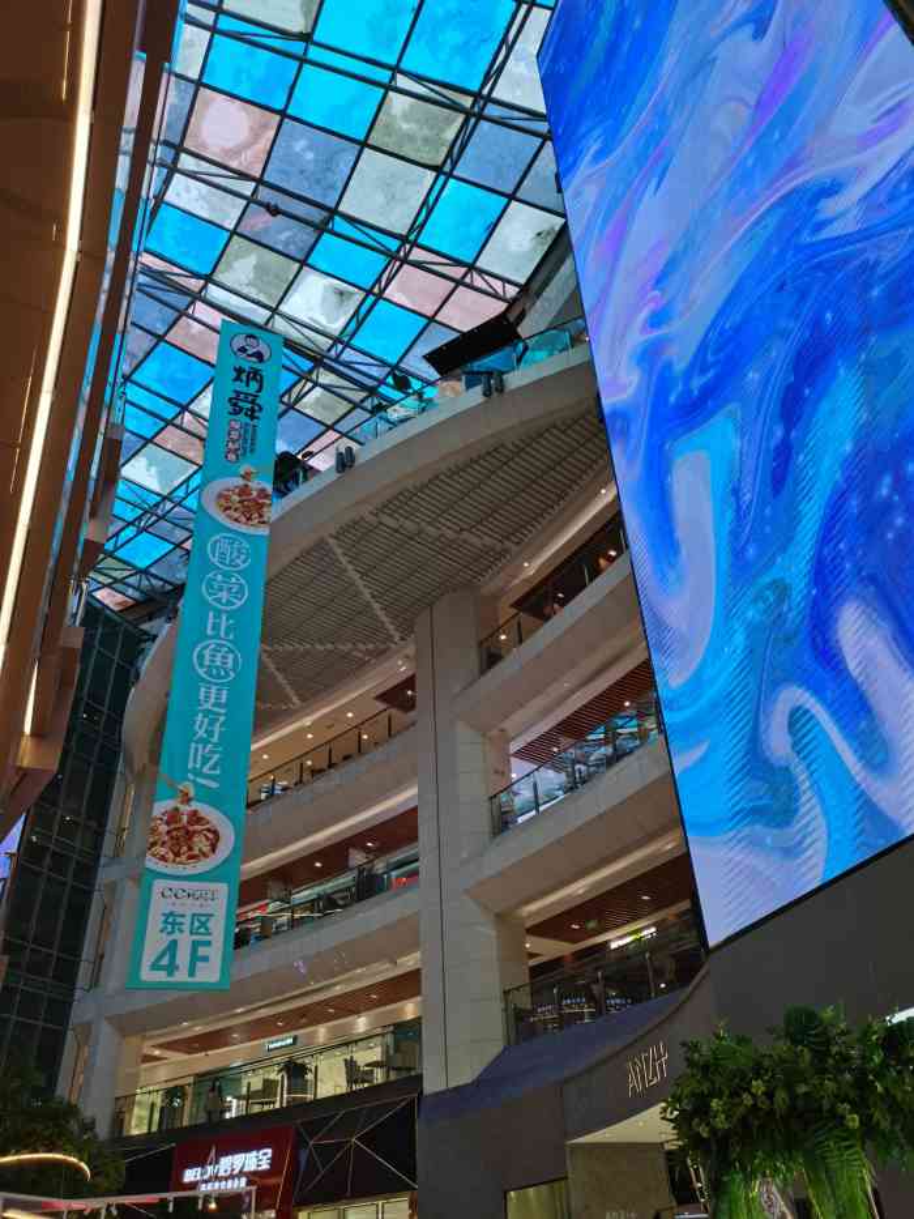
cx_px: 457
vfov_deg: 65.3
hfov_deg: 51.4
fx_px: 950
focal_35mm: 27
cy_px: 610
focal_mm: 5.58
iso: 50
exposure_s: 1/250
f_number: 1.8
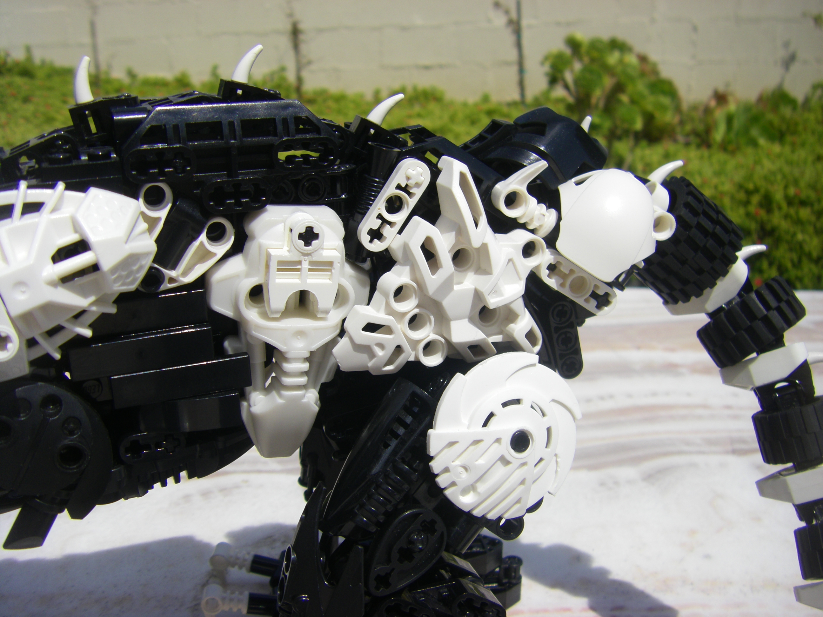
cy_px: 308
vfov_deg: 37.7
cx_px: 412
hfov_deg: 49.0
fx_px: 903
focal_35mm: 38
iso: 64
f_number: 7
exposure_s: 1/400
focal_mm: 6.3
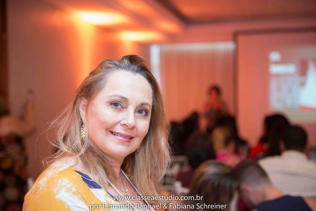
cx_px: 158
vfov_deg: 24.2
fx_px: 492
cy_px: 106
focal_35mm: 56
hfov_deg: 35.6
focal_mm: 56
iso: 2500
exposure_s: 1/125
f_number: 2.8
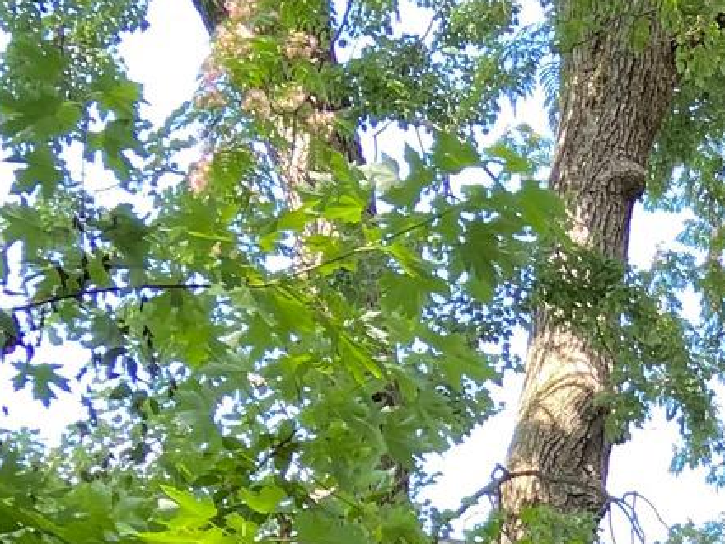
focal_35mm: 121
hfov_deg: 15.4
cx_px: 961
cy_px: 1129
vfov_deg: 11.0
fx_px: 2534
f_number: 1.8
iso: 64
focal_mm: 4.25
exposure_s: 1/121
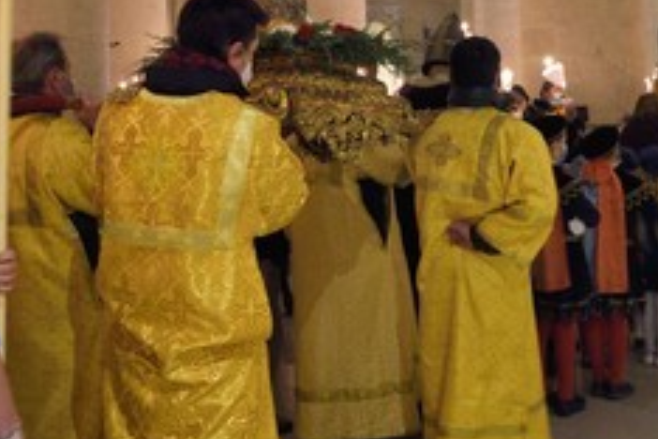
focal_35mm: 43
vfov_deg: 30.2
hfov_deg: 45.4
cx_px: 343
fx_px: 786
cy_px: 65
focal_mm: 24
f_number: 5.6
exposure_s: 1/5
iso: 1600
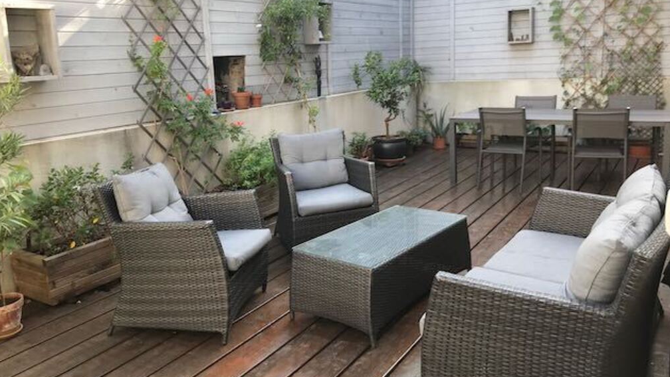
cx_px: 338
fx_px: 551
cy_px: 162
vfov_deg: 37.7
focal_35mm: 31
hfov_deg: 62.6
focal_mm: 3.99
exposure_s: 1/138
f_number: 1.8
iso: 20
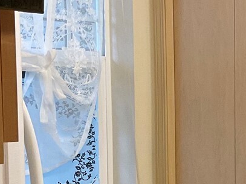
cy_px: 159
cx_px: 329
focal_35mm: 114
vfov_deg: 12.9
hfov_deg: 16.3
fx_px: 810
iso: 100
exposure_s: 1/60
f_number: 1.8
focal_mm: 3
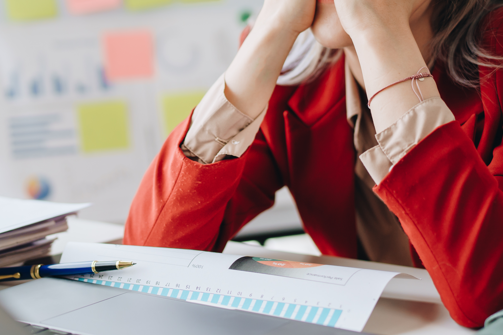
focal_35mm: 86
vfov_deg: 15.8
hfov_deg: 23.6
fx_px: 1201
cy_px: 59
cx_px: 246
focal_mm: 35
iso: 100
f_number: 1.4
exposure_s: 1/1000
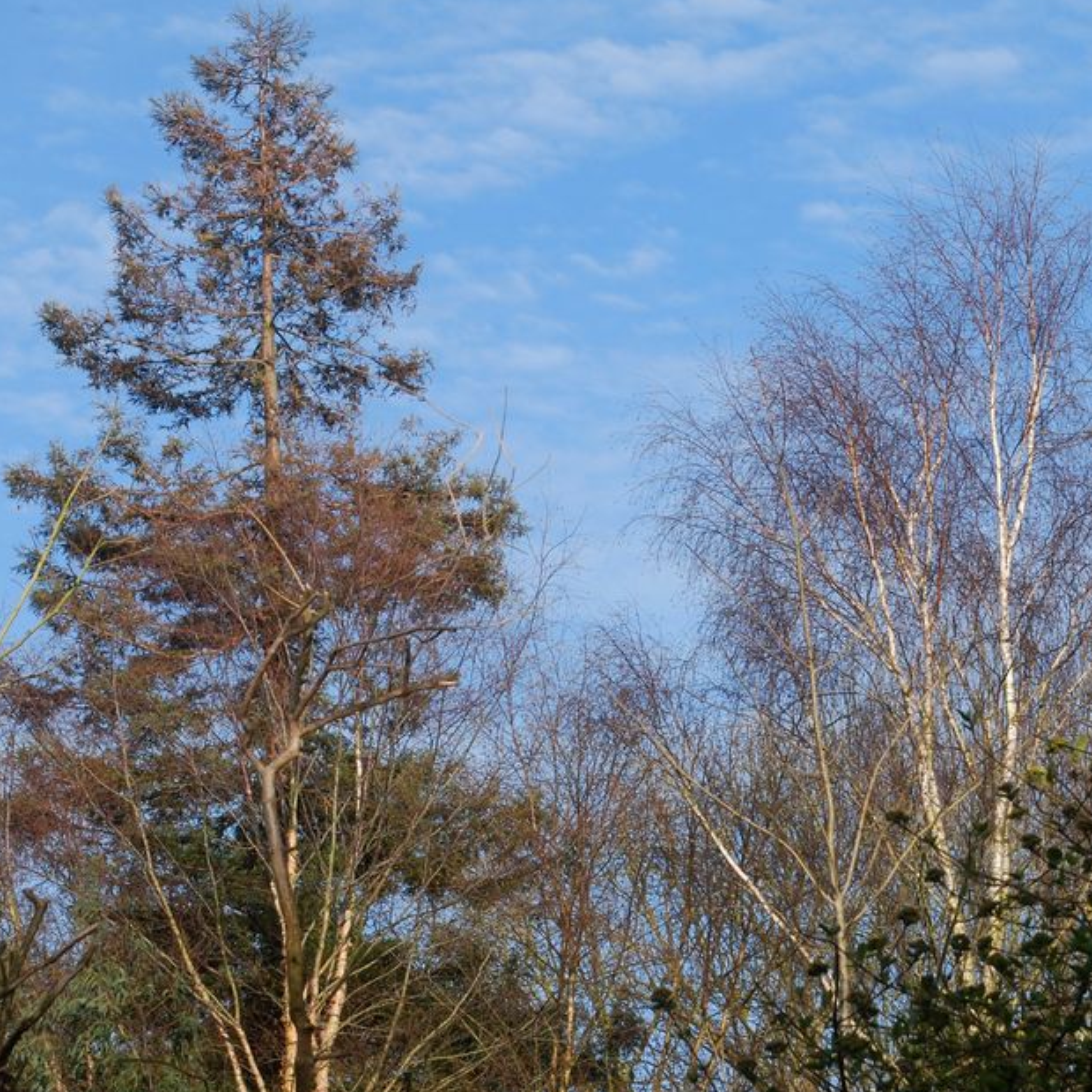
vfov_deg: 12.9
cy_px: 579
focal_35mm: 136
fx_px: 4848
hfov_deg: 12.8
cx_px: 627
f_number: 8
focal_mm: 55
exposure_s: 1/200
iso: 100
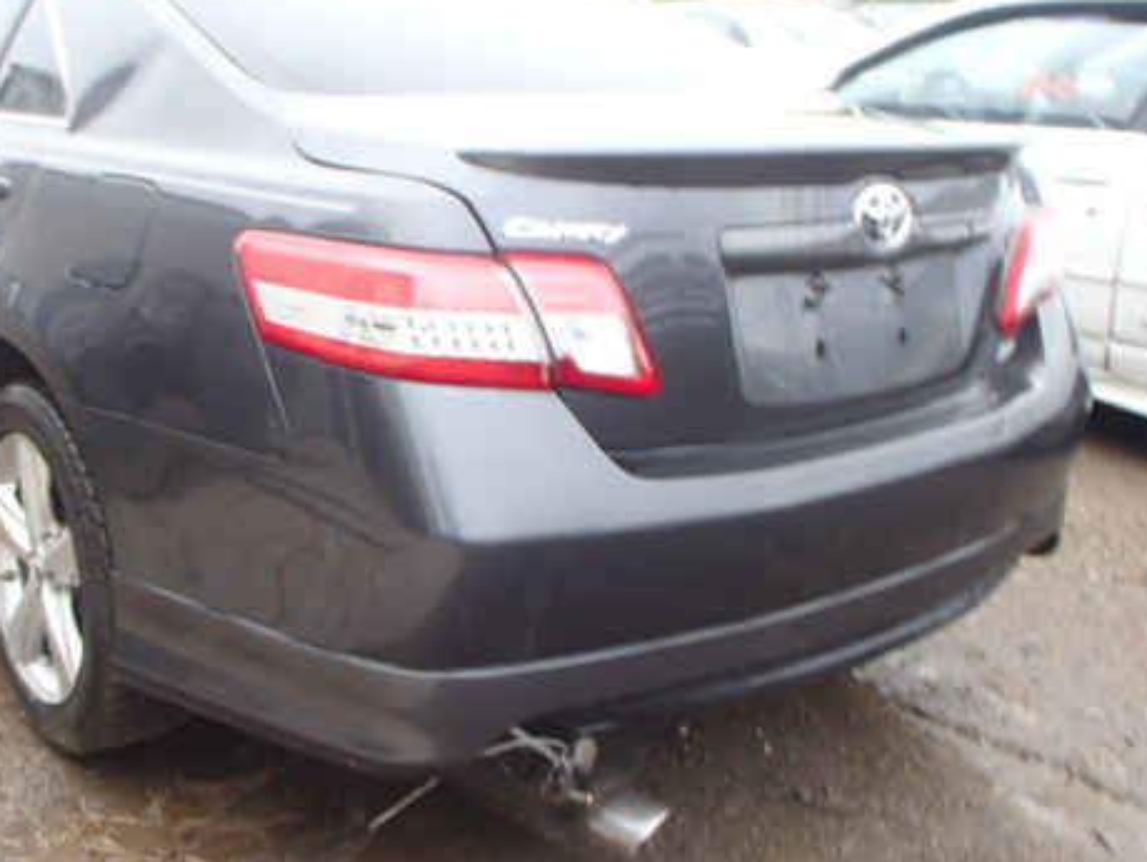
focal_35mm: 39
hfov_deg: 47.4
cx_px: 425
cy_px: 407
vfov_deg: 36.9
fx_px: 1293
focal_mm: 5
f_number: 3.9
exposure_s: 1/60
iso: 125
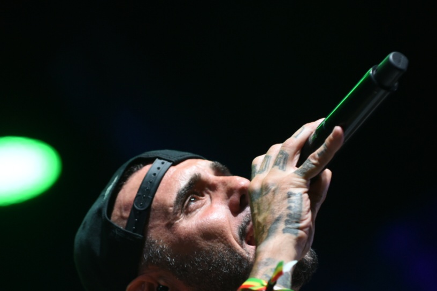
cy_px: 247
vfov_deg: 4.6
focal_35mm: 297
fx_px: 3604
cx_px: 256
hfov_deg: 6.9
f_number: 2.8
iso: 1000
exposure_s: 1/500
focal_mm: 175
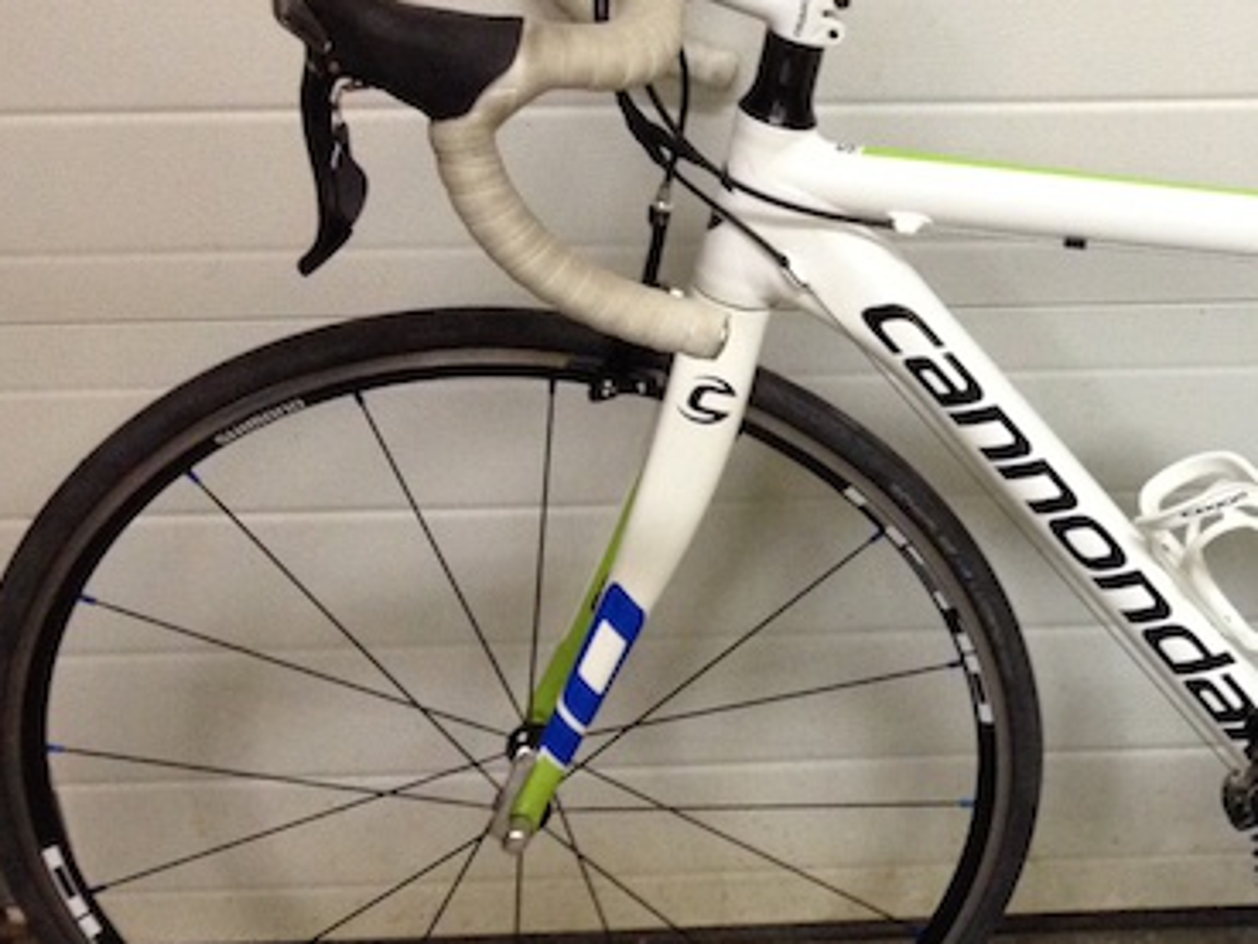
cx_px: 1299
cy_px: 530
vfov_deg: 19.4
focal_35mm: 76
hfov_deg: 24.3
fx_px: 2762
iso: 200
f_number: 2.4
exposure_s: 1/20
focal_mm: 4.28
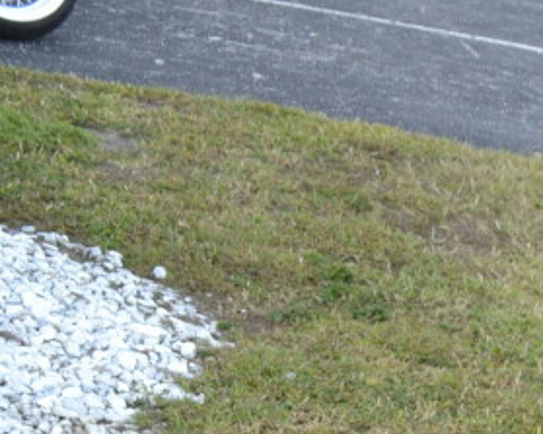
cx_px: 950
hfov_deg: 15.4
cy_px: 741
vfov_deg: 13.0
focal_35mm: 109
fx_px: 1751
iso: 280
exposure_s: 1/125
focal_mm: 18
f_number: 5.6
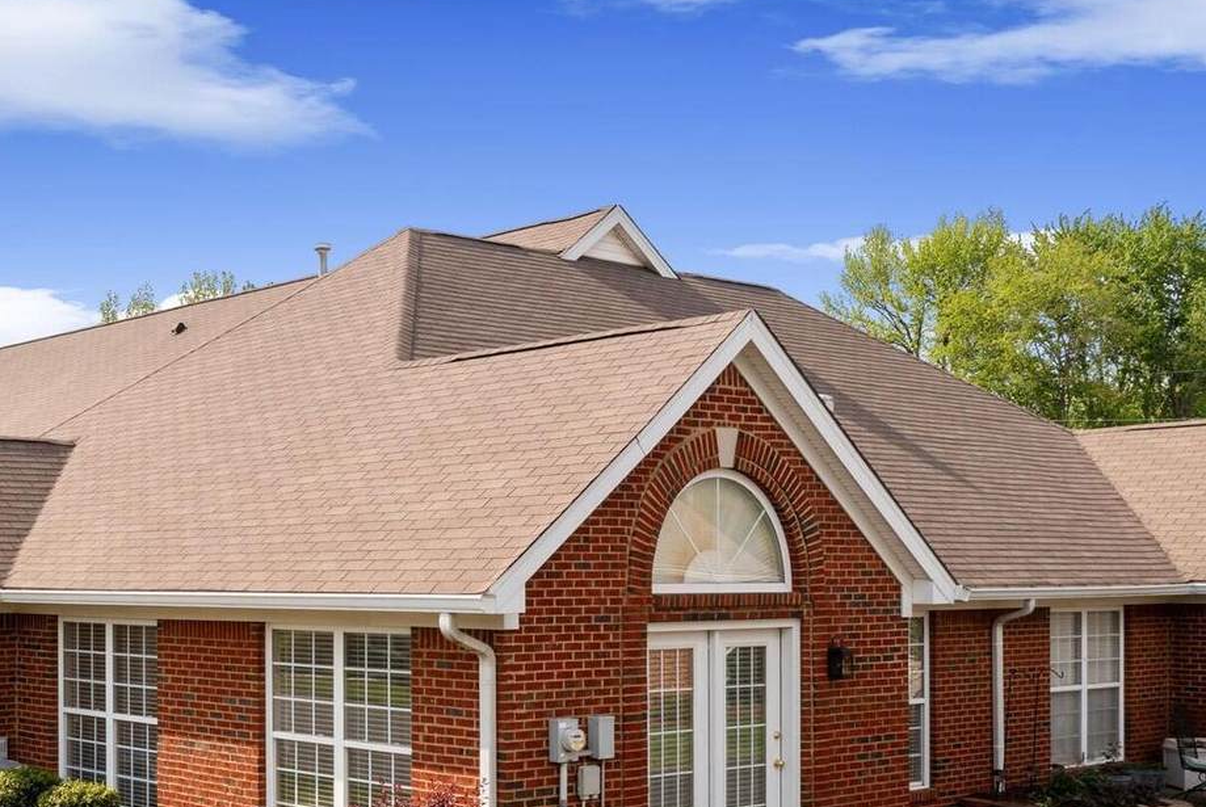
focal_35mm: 39
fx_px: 1308
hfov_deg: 48.4
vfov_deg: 33.9
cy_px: 547
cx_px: 367
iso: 100
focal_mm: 10.26
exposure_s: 1/320
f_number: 5.6
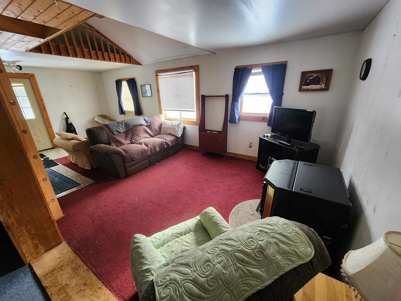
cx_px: 200
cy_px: 150
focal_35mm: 13
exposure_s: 1/60
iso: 400
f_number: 2.2
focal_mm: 2.2
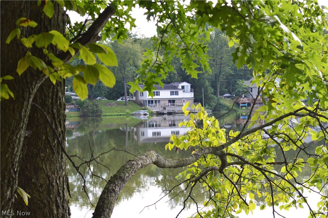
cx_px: 164
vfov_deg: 16.5
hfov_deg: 24.6
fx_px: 751
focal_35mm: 82
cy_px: 109
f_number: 9
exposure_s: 1/160
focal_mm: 55
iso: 400
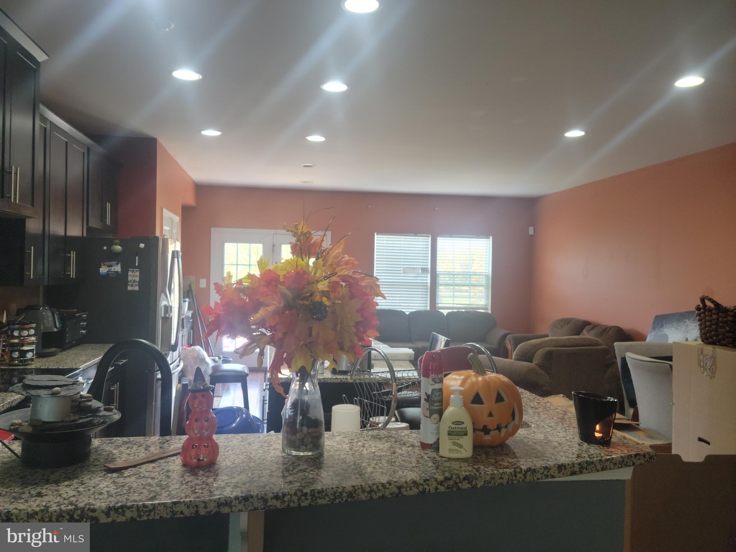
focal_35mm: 28
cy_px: 276
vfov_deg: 49.7
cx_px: 368
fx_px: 595
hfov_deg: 63.4
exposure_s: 1/60
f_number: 2
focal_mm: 5.9
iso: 200
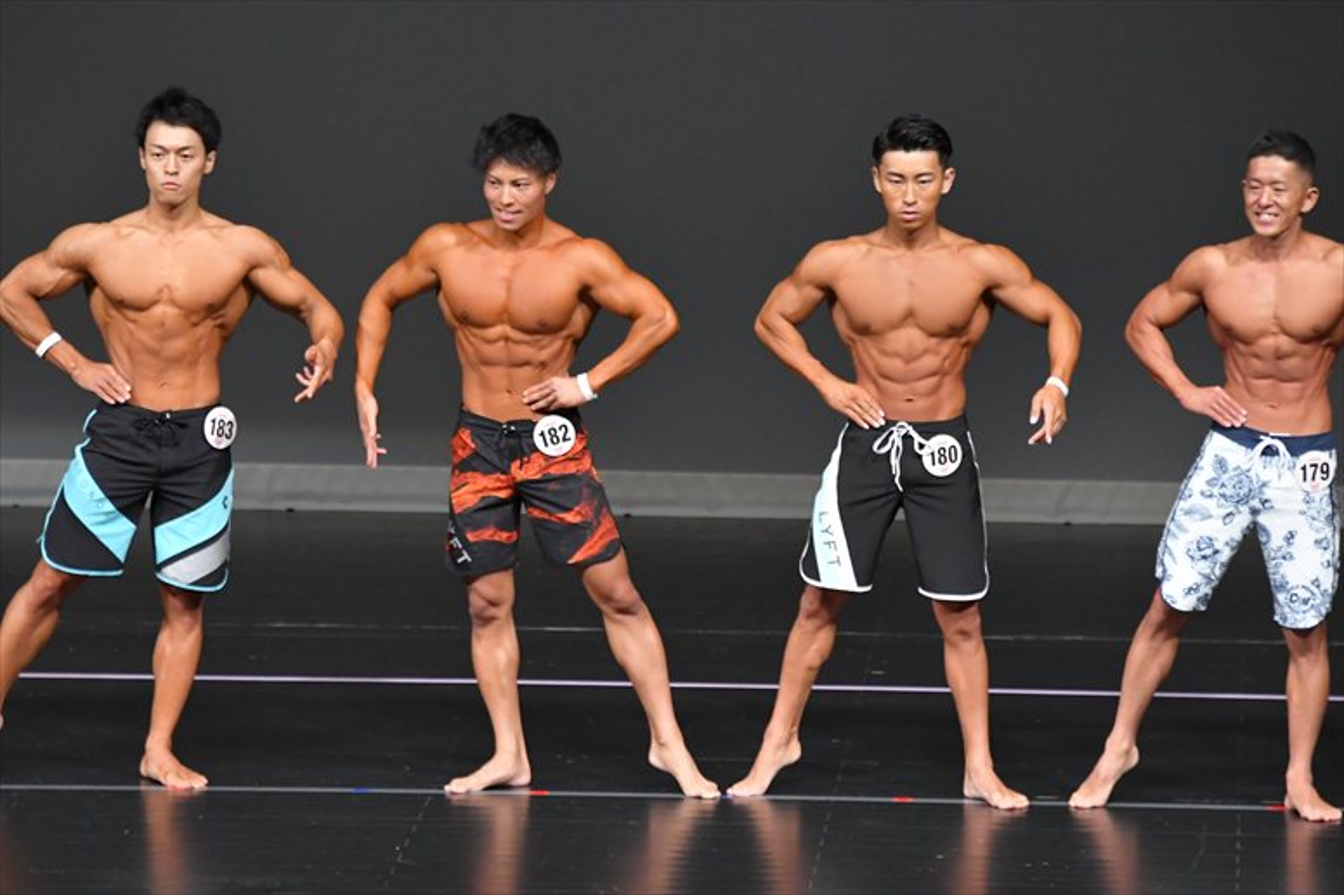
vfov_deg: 4.4
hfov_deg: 6.5
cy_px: 448
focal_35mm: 315
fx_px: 11754
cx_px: 672
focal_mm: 210
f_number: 5.6
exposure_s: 1/400
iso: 4000
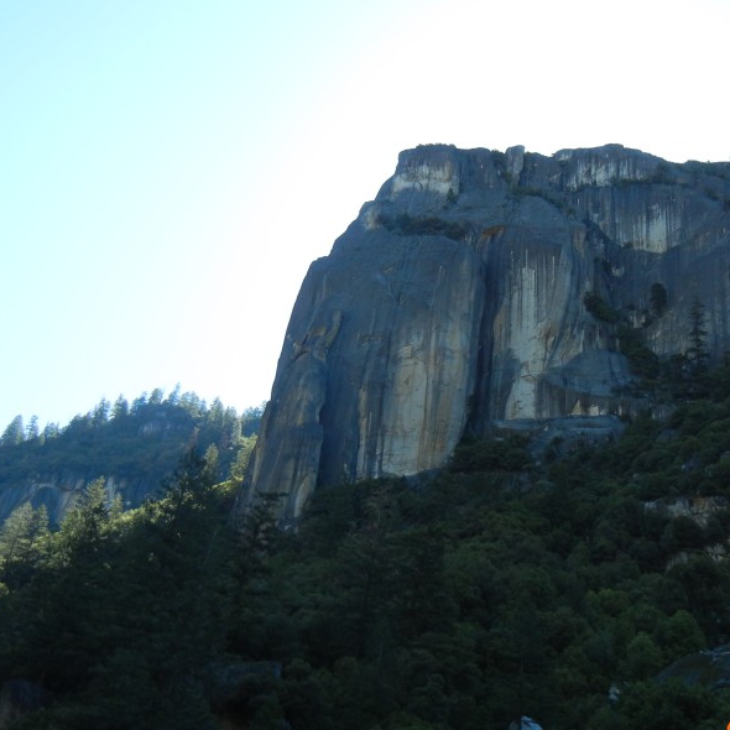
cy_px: 360
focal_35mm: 46
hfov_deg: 36.4
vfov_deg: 36.8
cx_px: 481
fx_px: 1098
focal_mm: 5.4
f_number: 3.5
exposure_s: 1/348
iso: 160
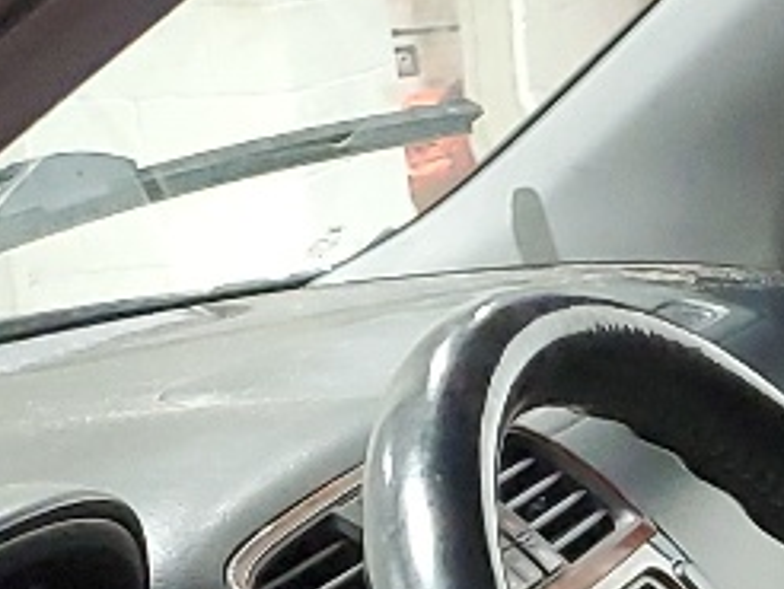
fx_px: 3831
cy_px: 1369
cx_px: 1527
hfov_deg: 10.8
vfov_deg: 8.2
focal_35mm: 169
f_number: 1.5
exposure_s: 1/60.2
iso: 245
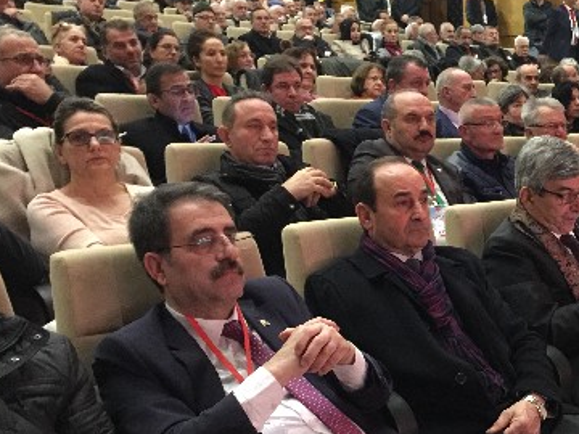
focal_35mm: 54
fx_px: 903
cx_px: 529
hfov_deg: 33.5
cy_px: 328
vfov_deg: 26.7
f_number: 2.2
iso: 250
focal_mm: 4.15
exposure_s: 1/8
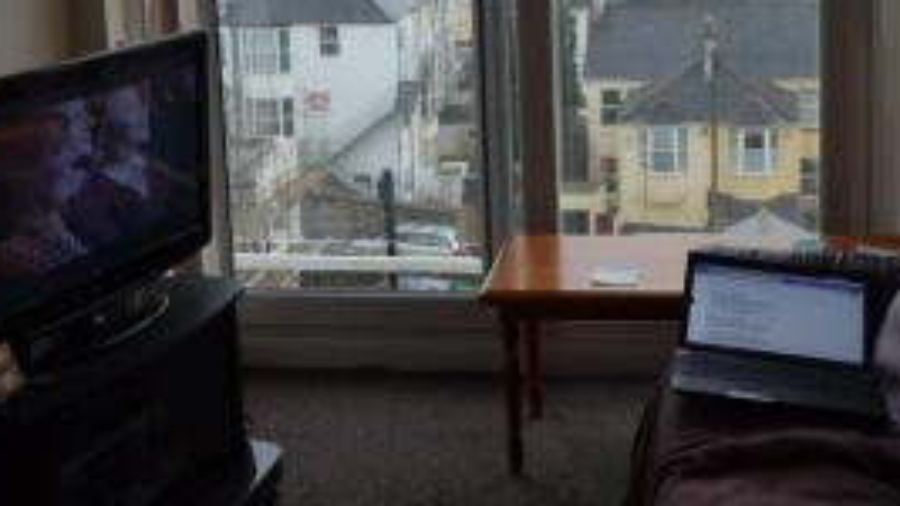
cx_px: 539
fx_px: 1336
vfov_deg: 20.8
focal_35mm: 56
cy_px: 15
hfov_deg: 37.1
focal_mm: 20
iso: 400
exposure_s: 1/125
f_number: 5.6
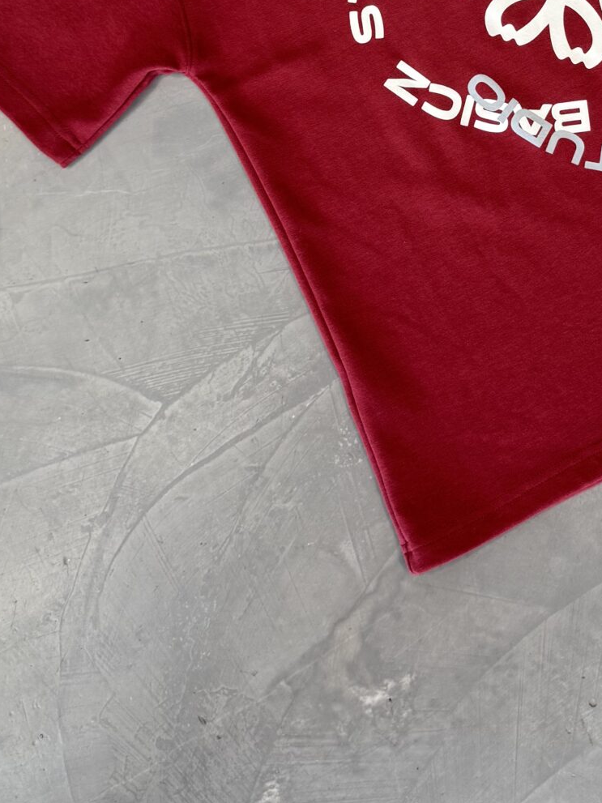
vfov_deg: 28.5
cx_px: 561
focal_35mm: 62
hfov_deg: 22.9
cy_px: -63
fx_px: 1438
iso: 125
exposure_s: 1/120
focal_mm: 6.76
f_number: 1.78
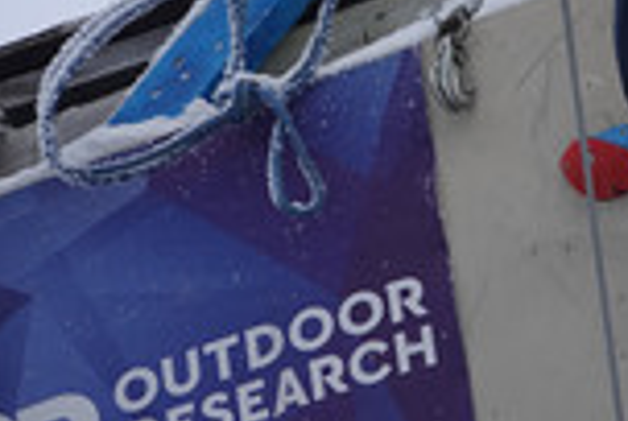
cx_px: 624
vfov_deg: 1.1
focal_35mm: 1284
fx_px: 22442
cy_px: -83
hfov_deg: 1.6
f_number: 4
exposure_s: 1/320
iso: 100
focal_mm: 159.66
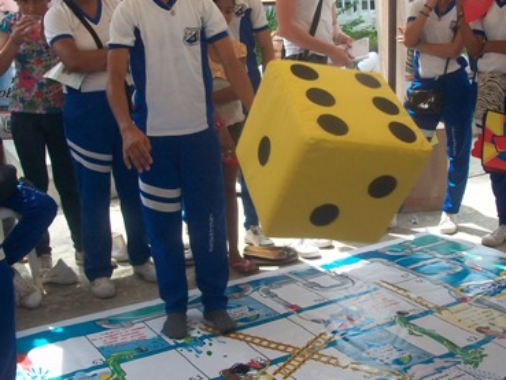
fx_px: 746
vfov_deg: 28.3
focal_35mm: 51
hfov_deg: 37.5
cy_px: 119
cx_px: 274
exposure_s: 1/400
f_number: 2.8
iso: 80
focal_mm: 5.7
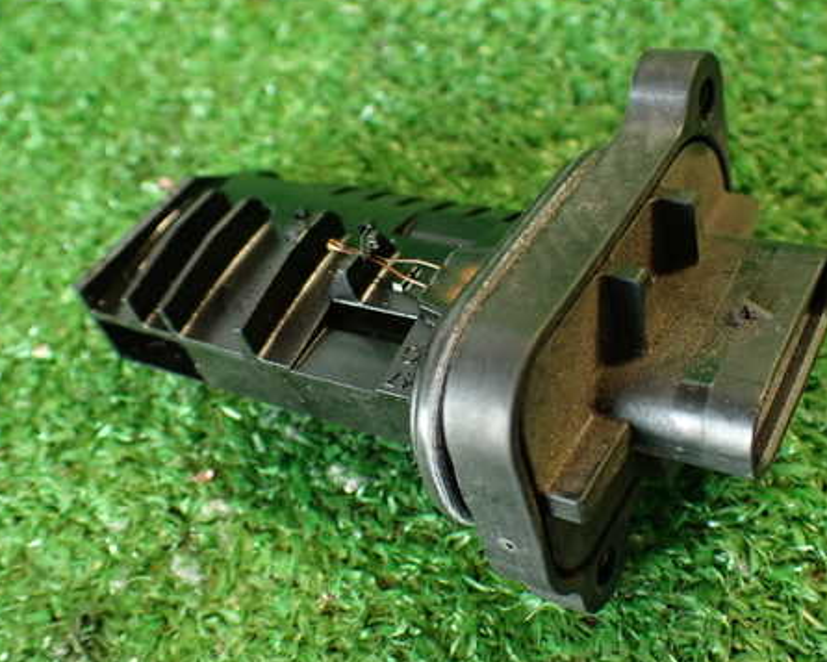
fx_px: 1028
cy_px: 300
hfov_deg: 43.7
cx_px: 469
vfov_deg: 35.7
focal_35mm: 42
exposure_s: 1/30
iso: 400
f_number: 2.4
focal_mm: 5.79
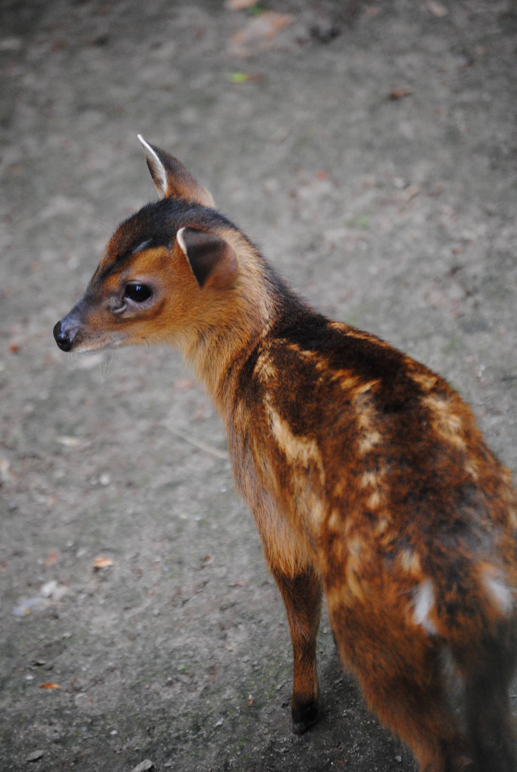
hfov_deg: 8.7
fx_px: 3383
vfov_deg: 13.0
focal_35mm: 158
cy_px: 386
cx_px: 258
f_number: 4.8
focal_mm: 105
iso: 800
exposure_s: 1/320
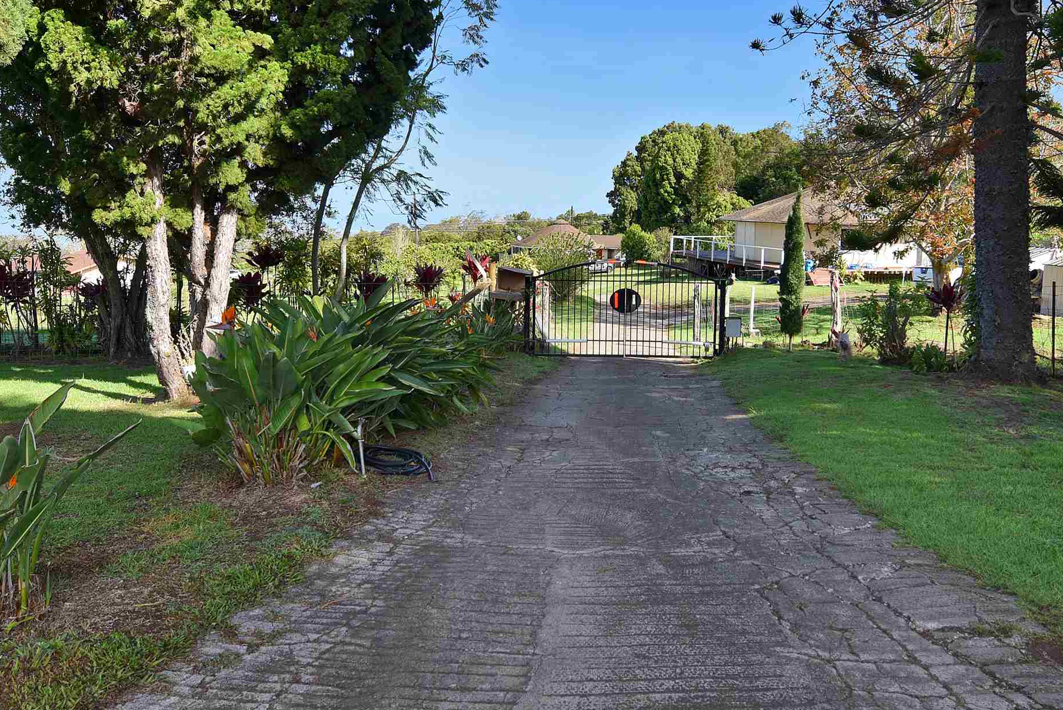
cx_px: 615
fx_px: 738
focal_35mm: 25
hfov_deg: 71.0
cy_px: 269
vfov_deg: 50.8
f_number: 16
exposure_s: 1/8
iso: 125
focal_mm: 15
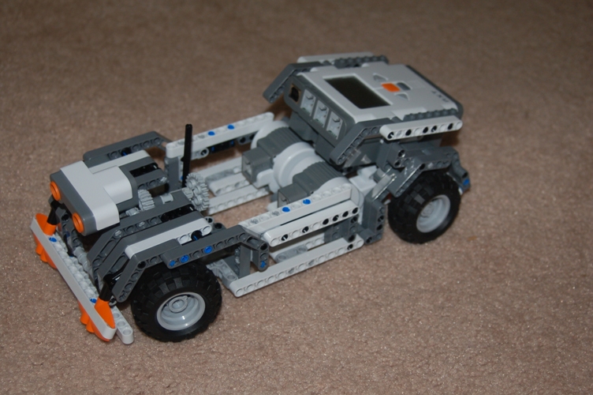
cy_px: 198
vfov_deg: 22.6
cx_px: 296
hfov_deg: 33.4
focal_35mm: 60
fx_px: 987
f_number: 4.2
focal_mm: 40
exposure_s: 1/60
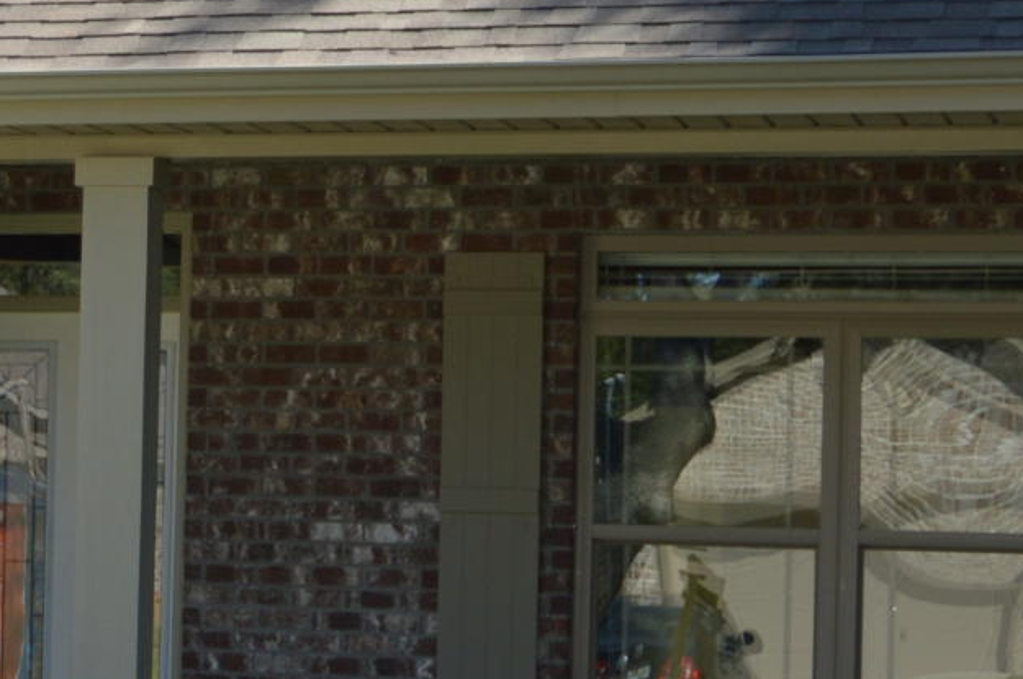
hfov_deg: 13.0
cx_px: -769
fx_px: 4087
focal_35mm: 144
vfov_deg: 9.5
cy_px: 468
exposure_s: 1/200
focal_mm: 20
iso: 100
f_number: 5.6
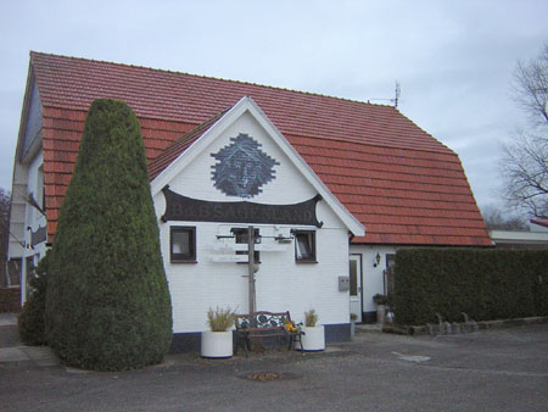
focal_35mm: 36
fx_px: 570
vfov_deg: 39.7
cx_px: 274
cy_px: 206
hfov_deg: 51.3
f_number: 2.6
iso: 400
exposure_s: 1/60.1
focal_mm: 4.7
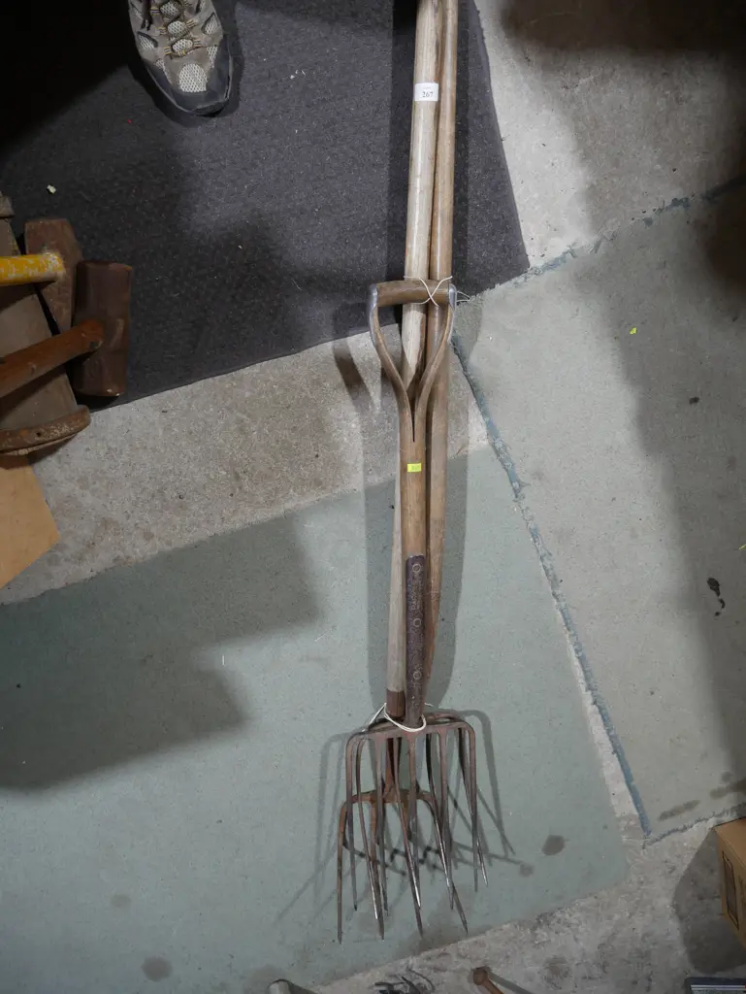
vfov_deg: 63.4
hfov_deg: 49.8
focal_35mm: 28
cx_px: 373
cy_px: 497
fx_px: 804
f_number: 3.5
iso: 500
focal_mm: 14
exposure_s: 1/60
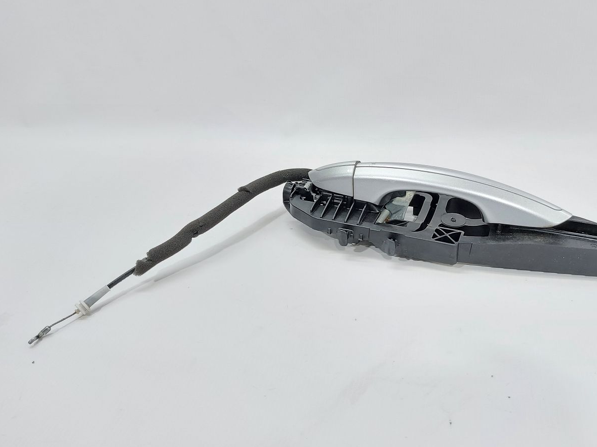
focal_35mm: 28
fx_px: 483
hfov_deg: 63.1
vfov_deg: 49.6
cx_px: 347
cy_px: 191
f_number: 1.8
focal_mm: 5.23
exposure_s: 1/50
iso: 125
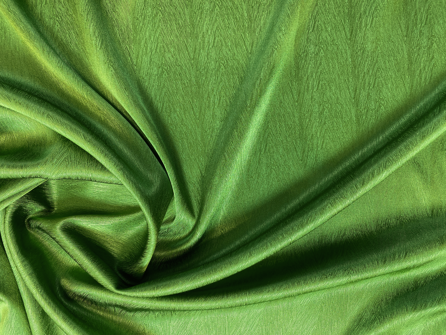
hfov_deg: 67.3
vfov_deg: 53.1
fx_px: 335
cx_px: 223
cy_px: 168
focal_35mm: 26
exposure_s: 1/100
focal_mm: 4.25
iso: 80
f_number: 1.8
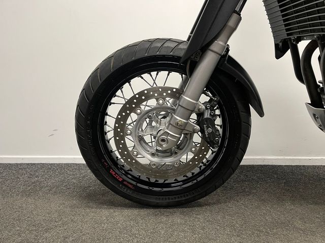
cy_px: 122
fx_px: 244
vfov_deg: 53.1
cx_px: 162
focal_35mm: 26
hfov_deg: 67.3
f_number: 1.6
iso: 160
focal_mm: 5.1
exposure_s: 1/50
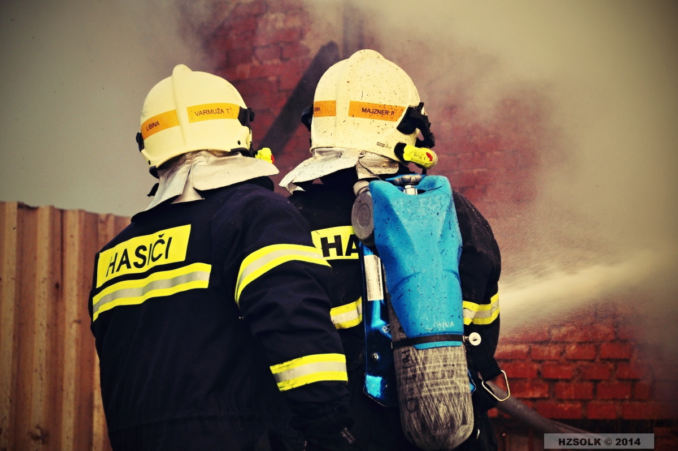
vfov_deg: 11.1
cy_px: 226
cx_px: 339
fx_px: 2314
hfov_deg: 16.7
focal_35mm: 123
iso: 1600
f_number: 5
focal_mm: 82
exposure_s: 1/400
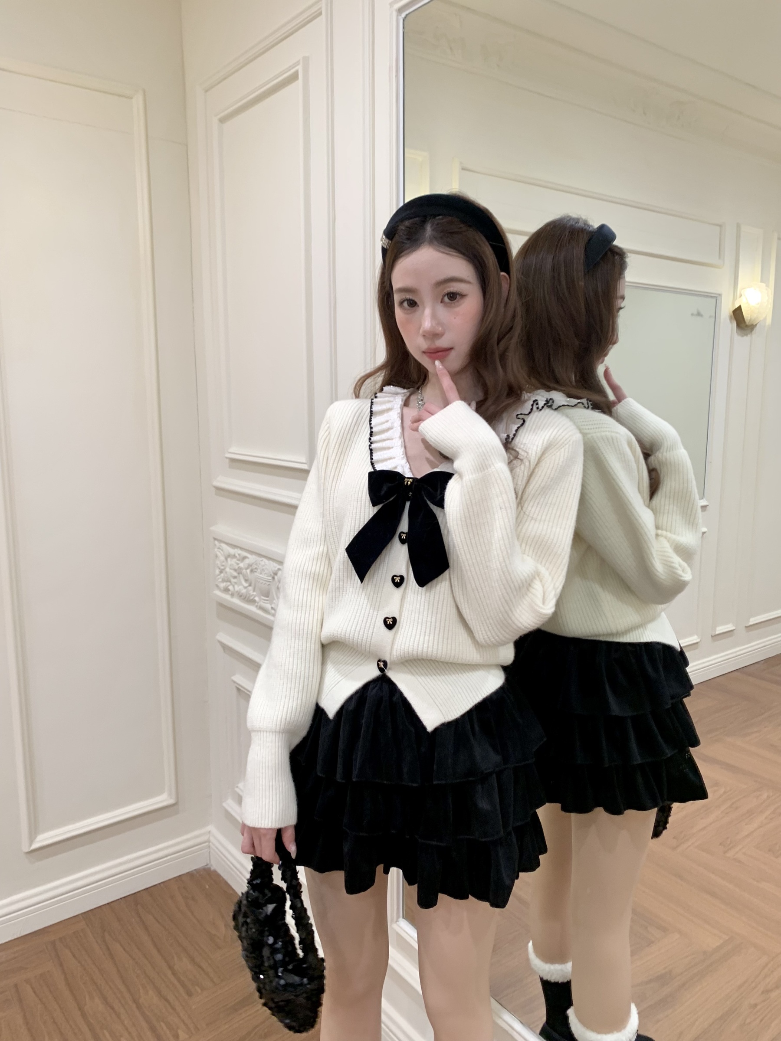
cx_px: 390
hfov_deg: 53.1
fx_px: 782
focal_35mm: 26
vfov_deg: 67.3
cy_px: 520
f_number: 1.8
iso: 50
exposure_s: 1/50
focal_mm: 4.25
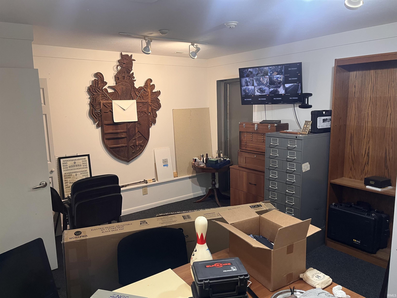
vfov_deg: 53.1
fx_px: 298
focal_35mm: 26
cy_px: 149
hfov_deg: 67.3
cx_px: 198
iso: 160
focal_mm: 5.1
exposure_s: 1/60
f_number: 1.6
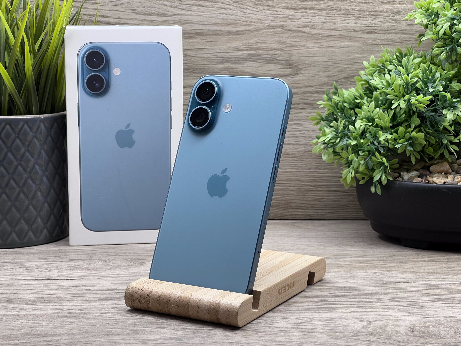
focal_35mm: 77
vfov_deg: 19.1
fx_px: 1025
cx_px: 230
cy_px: 173
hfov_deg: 25.3
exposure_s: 1/100
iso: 80
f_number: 2.8
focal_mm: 9
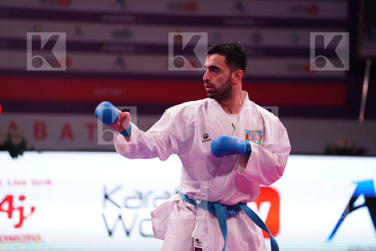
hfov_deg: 10.3
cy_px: 126
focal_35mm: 200
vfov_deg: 6.9
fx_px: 2089
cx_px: 188
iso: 4000
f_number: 2.8
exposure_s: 1/1000
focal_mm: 200
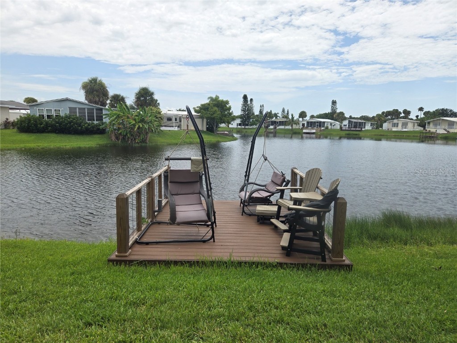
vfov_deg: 58.9
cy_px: 172
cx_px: 228
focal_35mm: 23
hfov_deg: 73.9
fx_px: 304
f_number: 1.8
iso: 25
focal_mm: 5.4
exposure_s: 1/1834
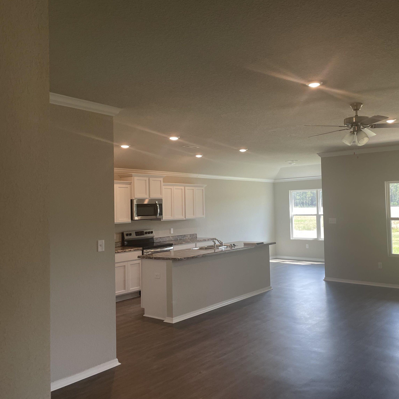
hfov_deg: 52.1
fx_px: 404
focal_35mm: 31
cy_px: 199
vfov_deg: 52.5
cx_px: 243
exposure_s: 1/120
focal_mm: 4.2
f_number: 1.6
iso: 64
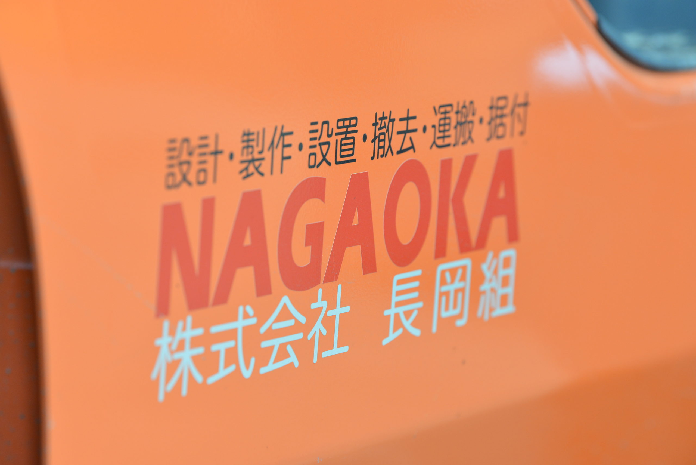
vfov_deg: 6.9
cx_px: 348
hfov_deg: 10.3
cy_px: 232
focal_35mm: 200
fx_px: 3868
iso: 1600
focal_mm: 200
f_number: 5
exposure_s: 1/15
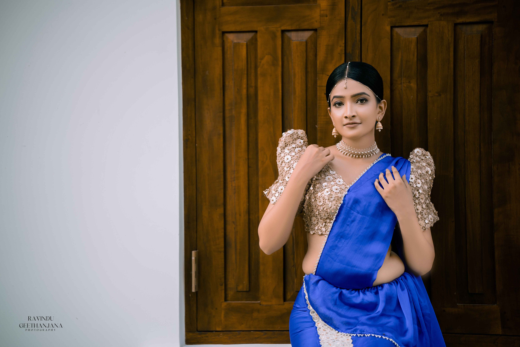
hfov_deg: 23.9
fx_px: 1228
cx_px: 260
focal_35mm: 85
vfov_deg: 16.1
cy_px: 174
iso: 200
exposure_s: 1/1250
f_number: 1.4
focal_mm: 85
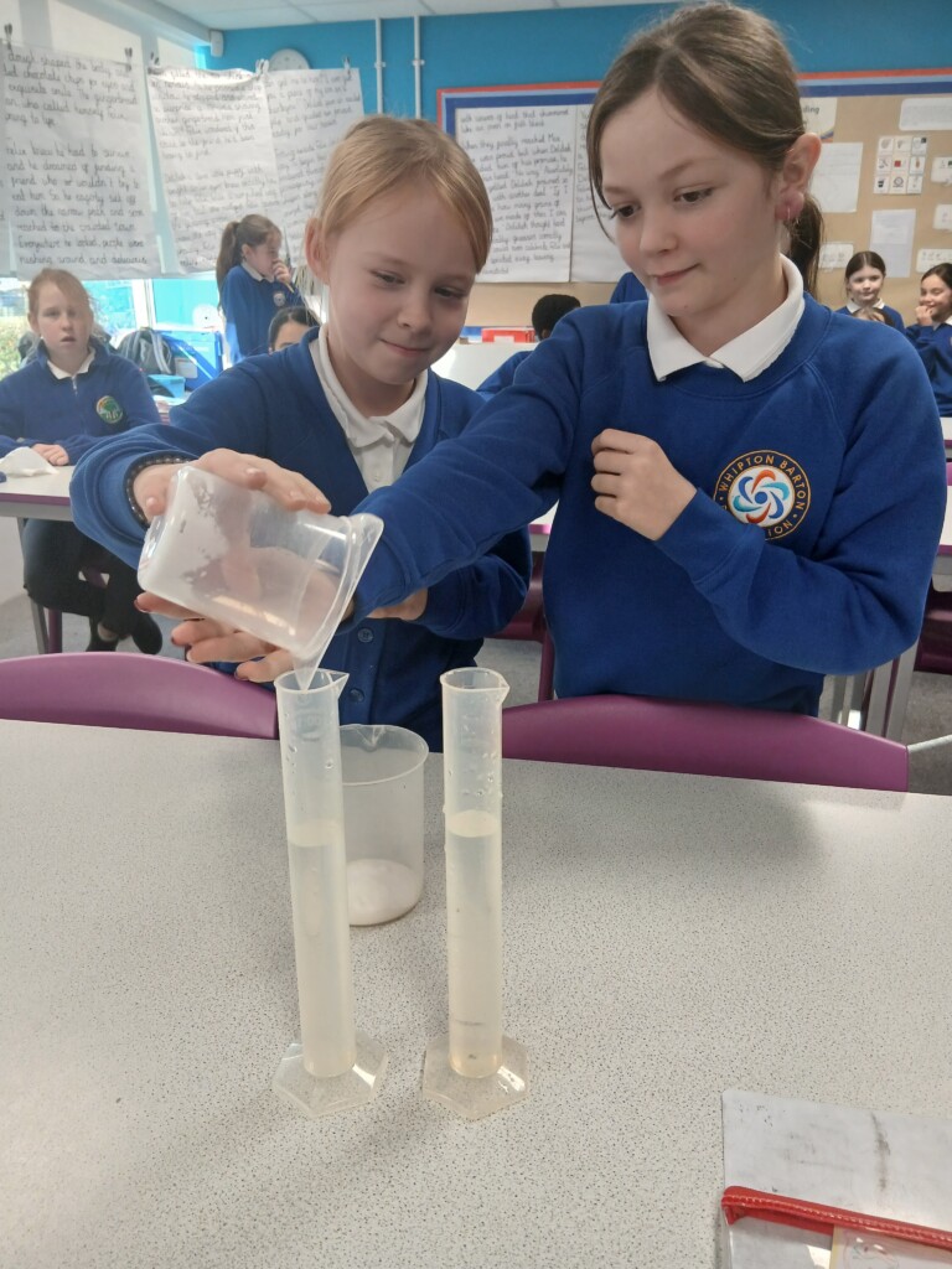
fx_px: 953
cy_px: 634
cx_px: 476
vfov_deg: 67.3
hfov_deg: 53.1
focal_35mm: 26
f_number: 1.8
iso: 125
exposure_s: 1/50
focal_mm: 3.98
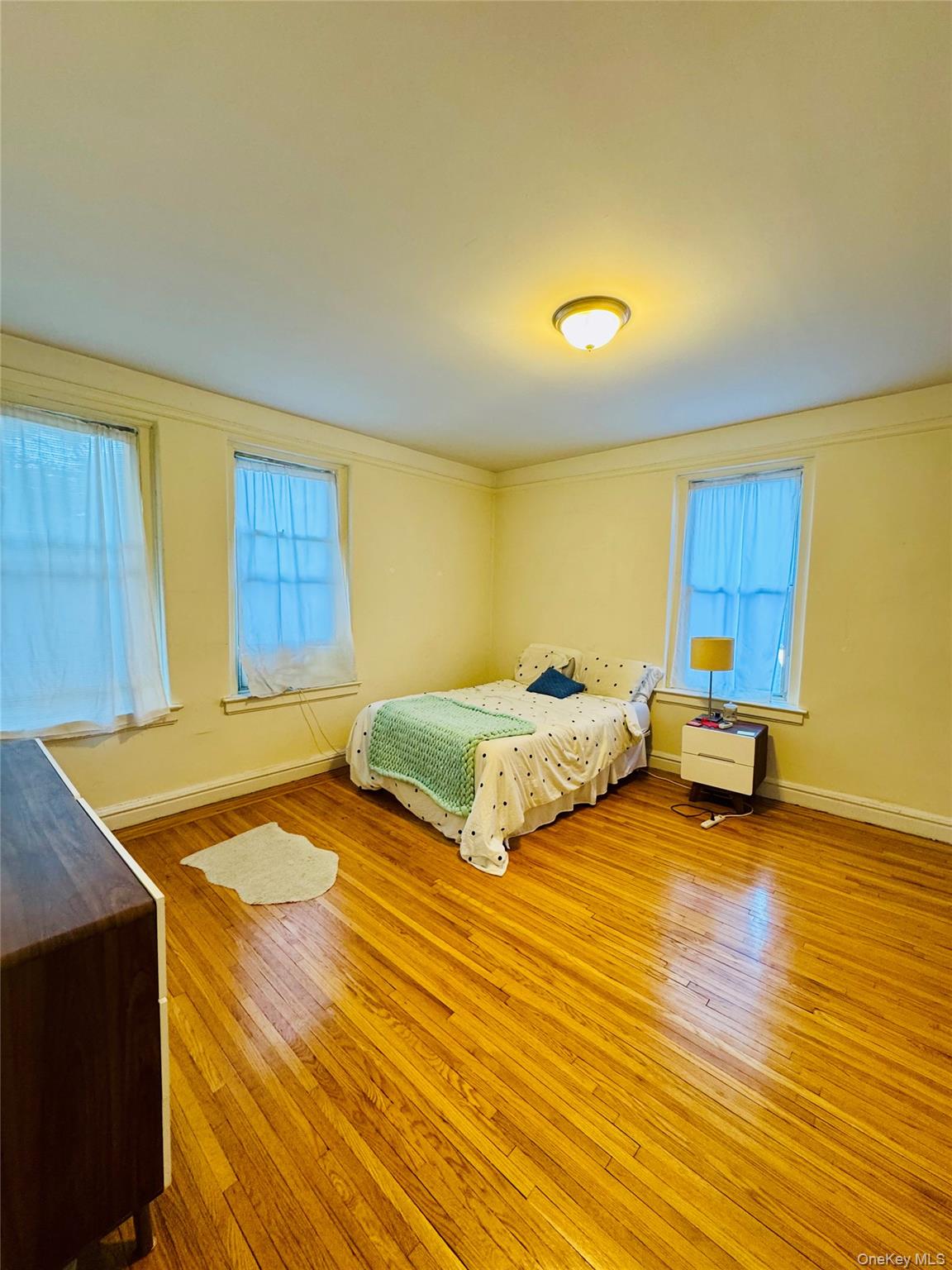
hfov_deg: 85.7
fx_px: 513
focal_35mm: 14
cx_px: 476
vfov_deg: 102.1
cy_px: 635
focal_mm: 2.22
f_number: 2.2
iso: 250
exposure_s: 1/60
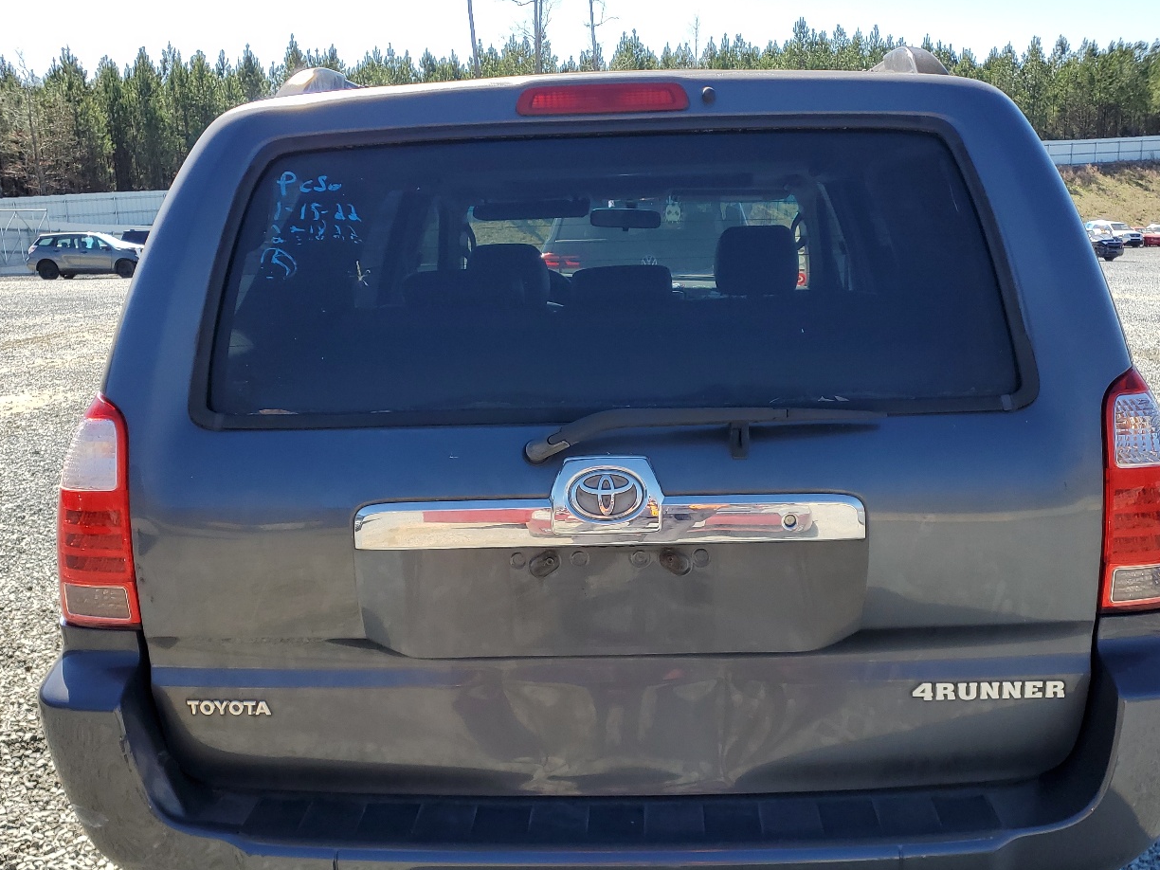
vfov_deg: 41.8
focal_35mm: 34
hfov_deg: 53.9
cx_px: 630
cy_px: 463
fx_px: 1139
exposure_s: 1/1429
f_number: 1.5
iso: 50
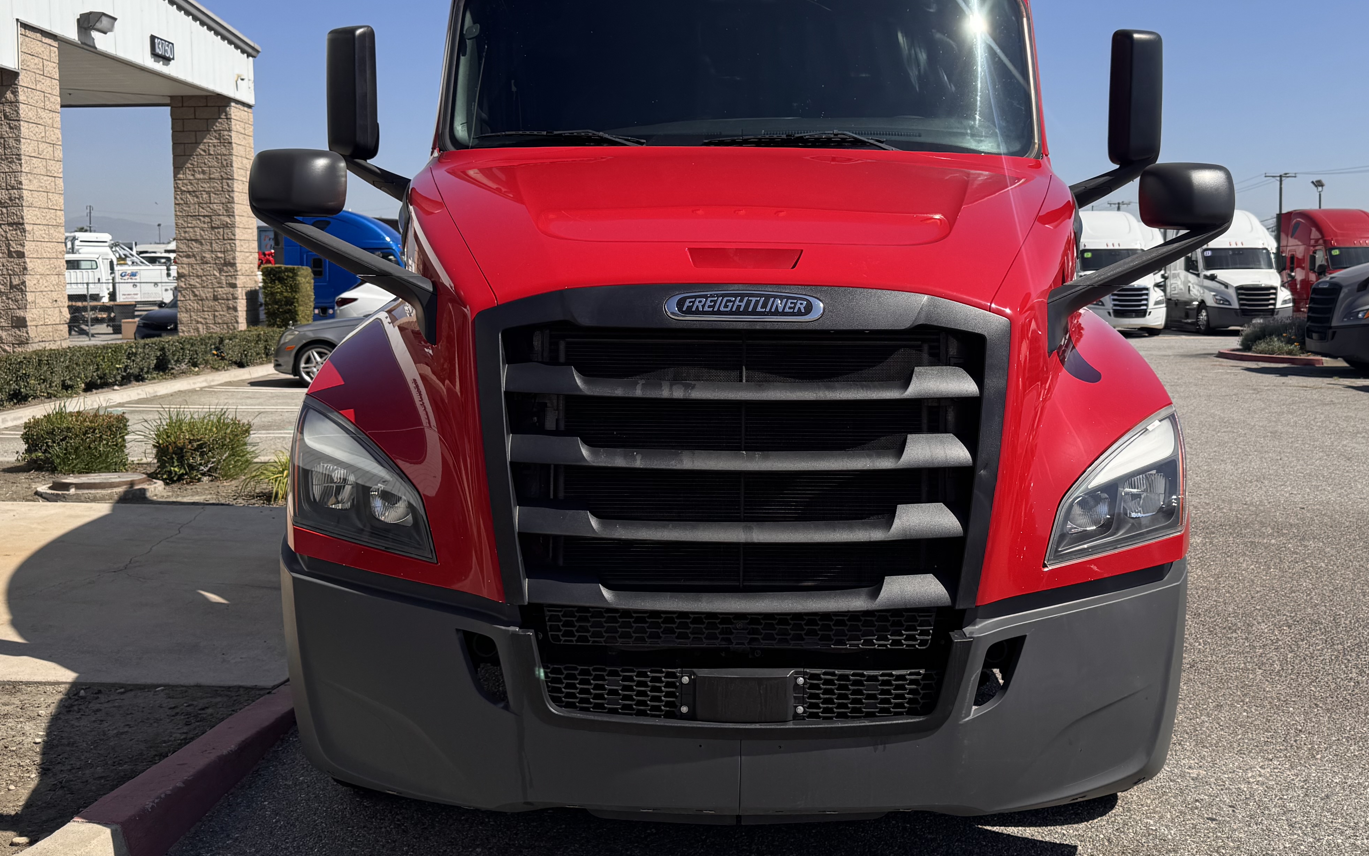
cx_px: 756
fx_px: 1381
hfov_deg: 52.6
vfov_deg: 34.3
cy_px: 344
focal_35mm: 37
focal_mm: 6.76
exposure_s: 1/4608
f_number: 1.78
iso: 80
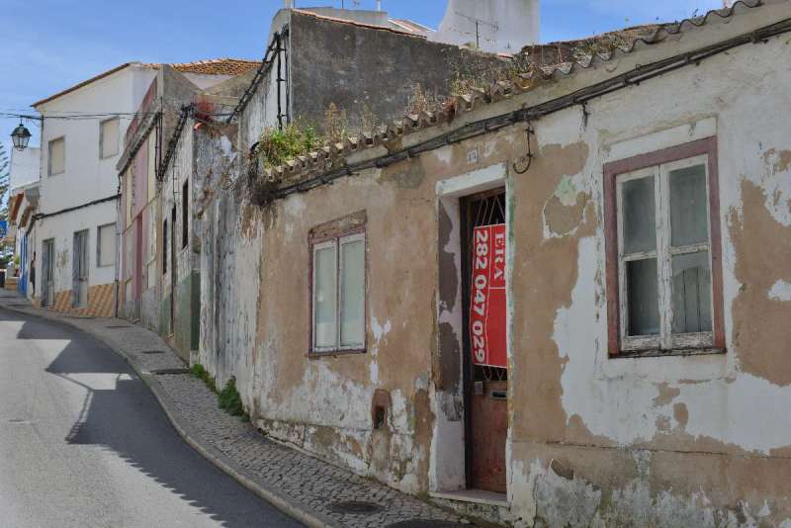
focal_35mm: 50
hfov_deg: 39.6
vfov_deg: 27.0
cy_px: 264
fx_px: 1099
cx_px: 396
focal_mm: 50
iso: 125
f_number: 11
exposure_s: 1/160
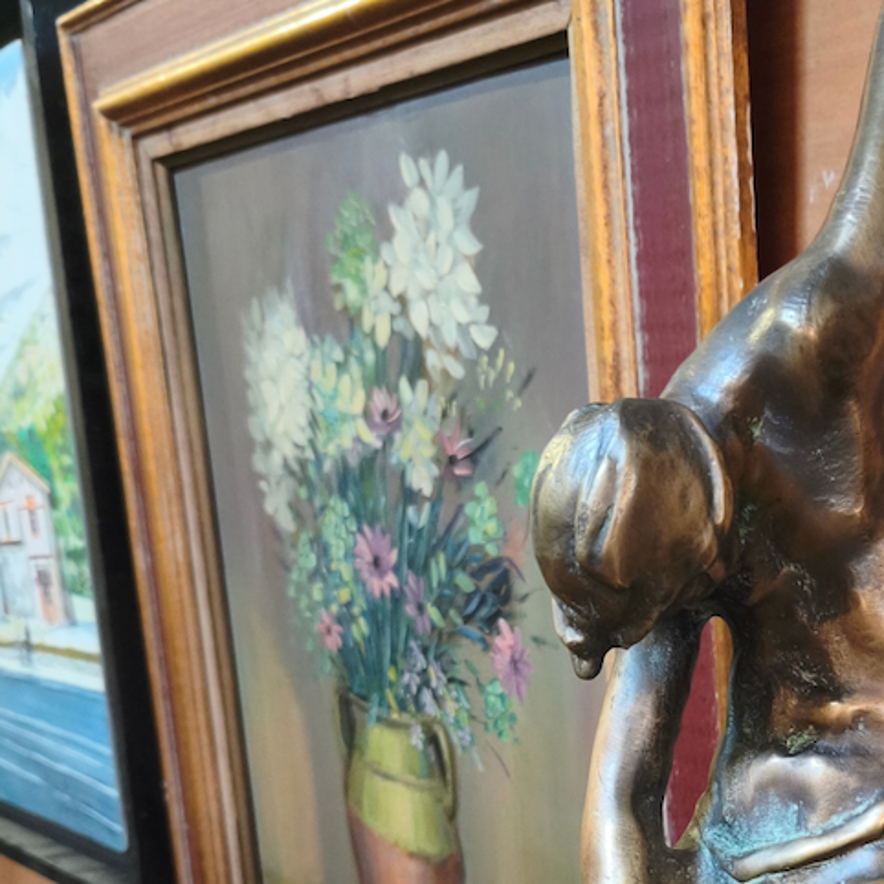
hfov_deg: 30.1
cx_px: 822
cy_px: 772
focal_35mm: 54
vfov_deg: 30.4
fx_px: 1560
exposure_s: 1/33.3
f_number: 1.7
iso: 800
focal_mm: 5.35
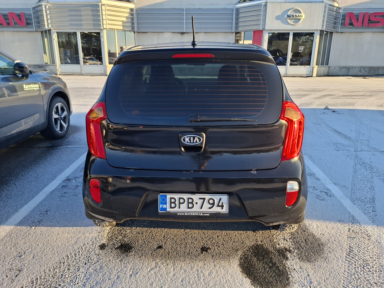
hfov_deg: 73.9
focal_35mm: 23
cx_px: 192
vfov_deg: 58.9
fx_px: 255
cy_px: 144
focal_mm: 5.54
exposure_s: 1/347
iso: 50
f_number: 1.8
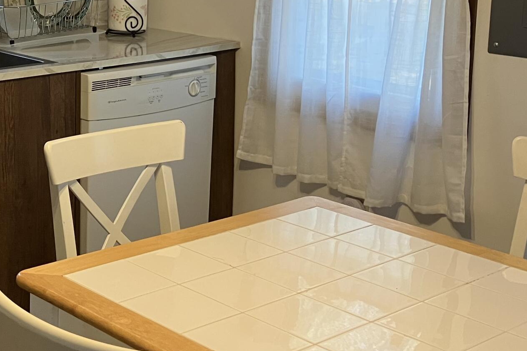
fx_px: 1010
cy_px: 25
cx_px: 32
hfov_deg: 27.9
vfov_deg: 19.3
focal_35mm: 69
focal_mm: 3.99
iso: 100
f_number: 1.8
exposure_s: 1/60
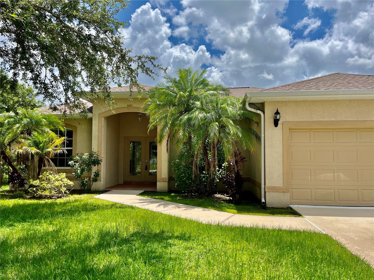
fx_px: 281
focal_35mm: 26
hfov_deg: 67.3
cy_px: 140
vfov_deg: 53.1
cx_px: 187
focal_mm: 5.1
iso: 50
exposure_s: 1/3876
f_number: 1.6
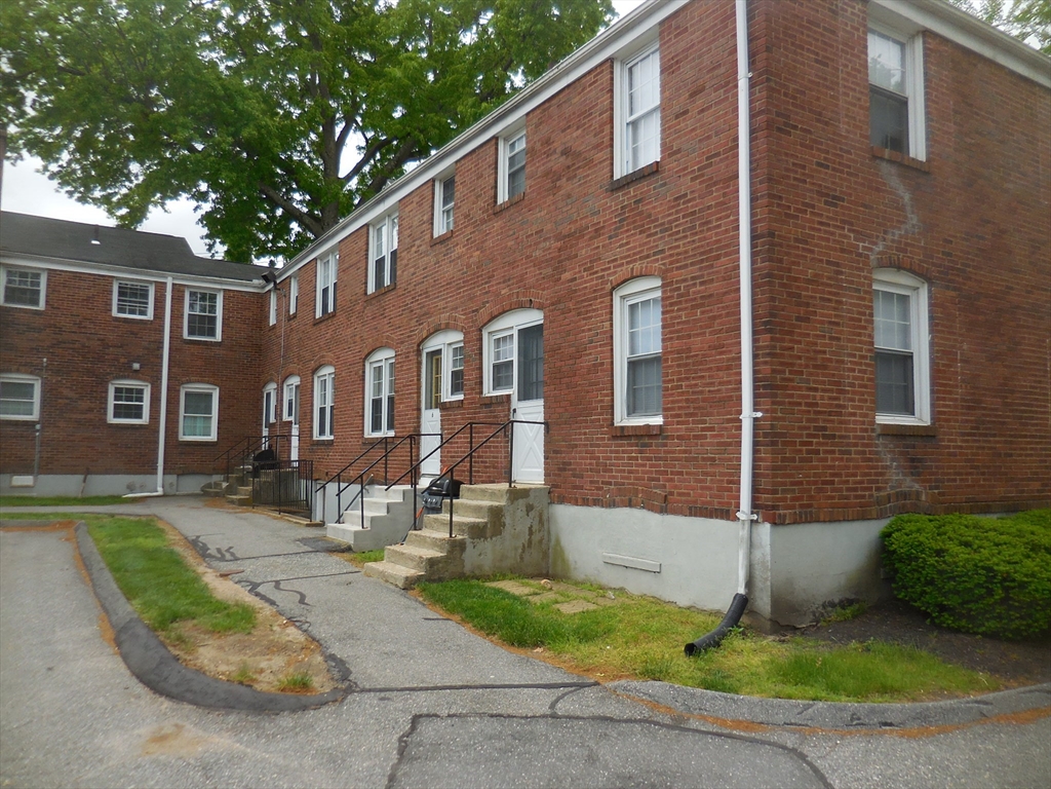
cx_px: 526
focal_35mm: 25
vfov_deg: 54.9
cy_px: 394
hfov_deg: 69.4
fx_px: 759
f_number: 3.3
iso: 125
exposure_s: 1/1000
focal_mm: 4.5
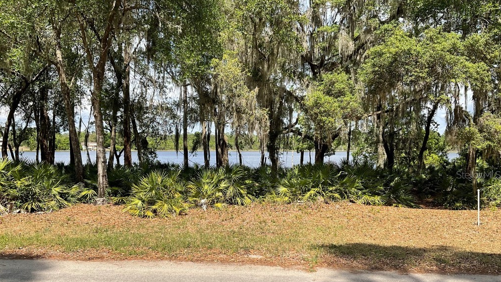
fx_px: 425
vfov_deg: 36.5
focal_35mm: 32
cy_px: 174
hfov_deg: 61.0
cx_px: 249
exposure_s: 1/1195
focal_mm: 3
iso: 16
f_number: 1.8
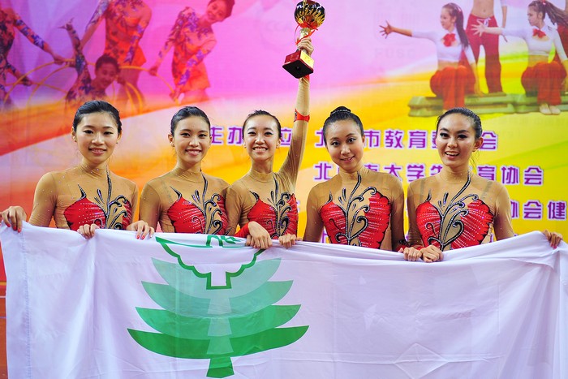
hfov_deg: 48.4
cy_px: 190
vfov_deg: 33.4
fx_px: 631
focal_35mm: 40
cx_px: 284
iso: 1250
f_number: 2.8
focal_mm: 40
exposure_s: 1/320
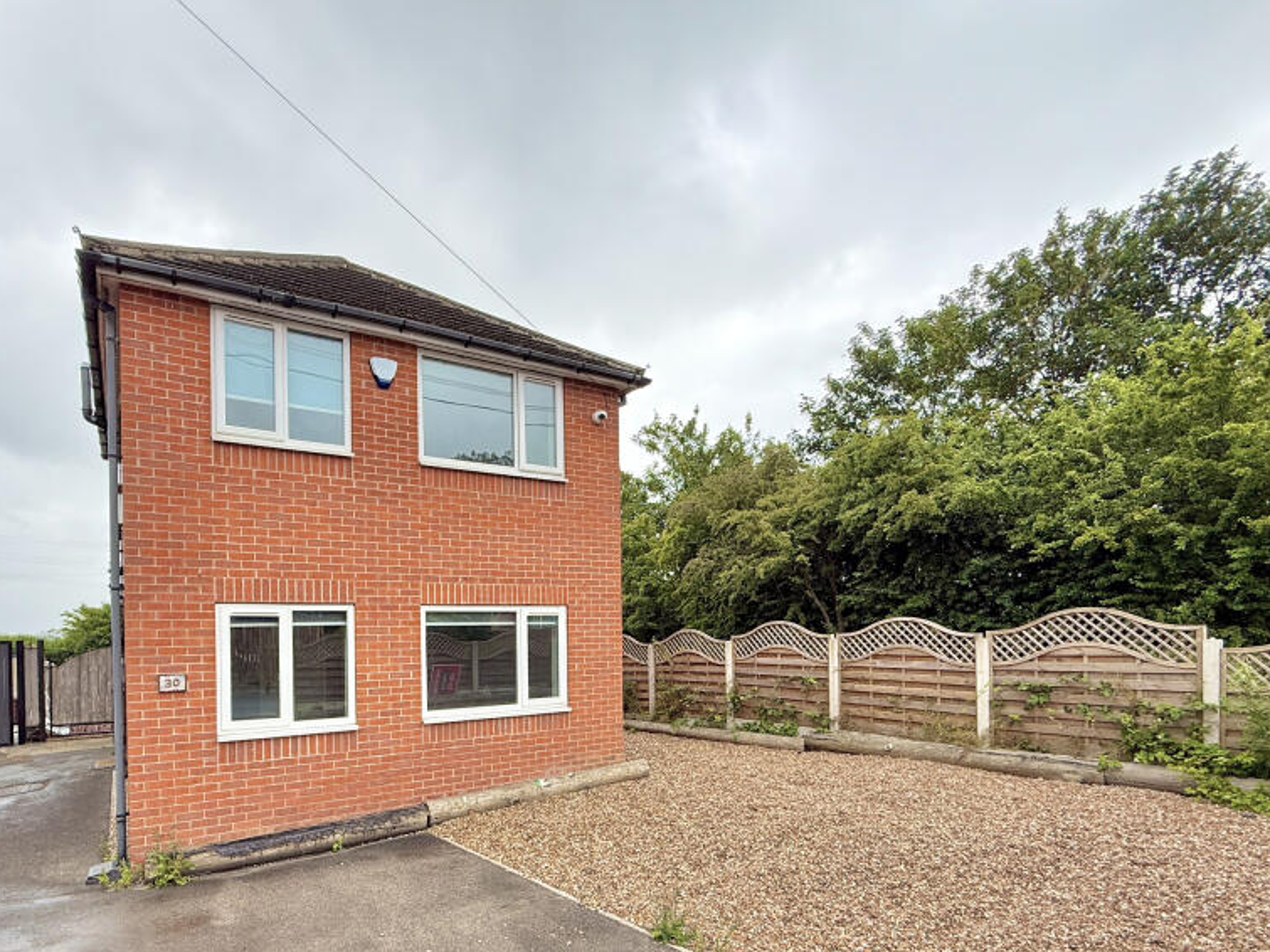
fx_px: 697
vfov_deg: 66.9
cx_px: 545
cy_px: 631
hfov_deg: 84.2
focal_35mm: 19
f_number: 2.2
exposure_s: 1/564
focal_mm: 2.22
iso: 64
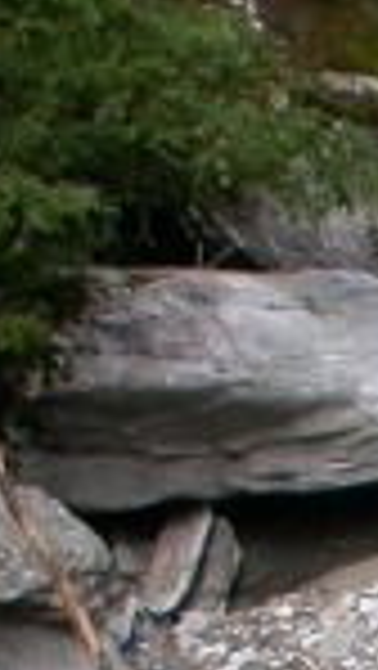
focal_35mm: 223
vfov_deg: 9.3
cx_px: 1138
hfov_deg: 5.2
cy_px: 1165
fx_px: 3967
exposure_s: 1/82.9
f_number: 5.3
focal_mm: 7.85
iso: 100
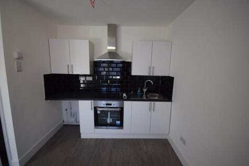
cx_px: 124
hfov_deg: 100.4
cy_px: 83
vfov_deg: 77.3
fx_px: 104
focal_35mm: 15
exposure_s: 1/80
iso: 400
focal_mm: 10
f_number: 4.5
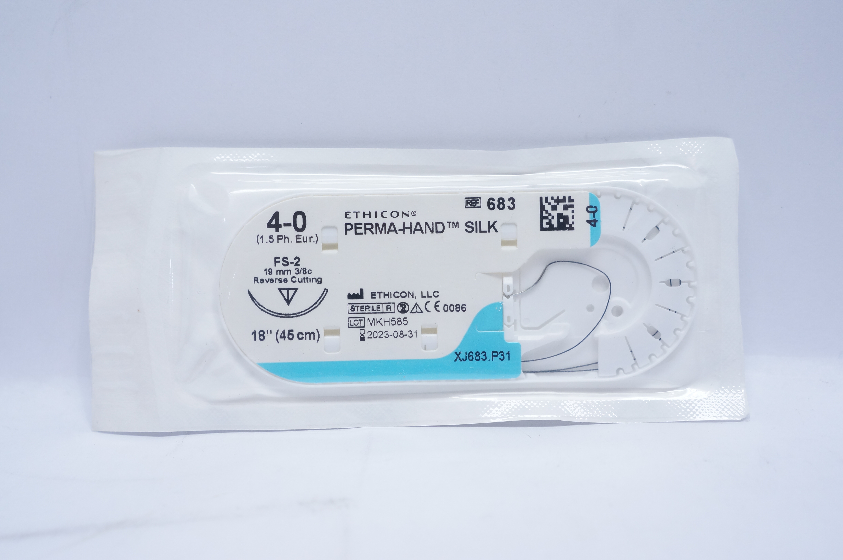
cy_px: 280
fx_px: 982
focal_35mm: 42
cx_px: 422
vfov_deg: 31.8
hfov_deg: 46.4
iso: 800
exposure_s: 1/80
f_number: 5.6
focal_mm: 28
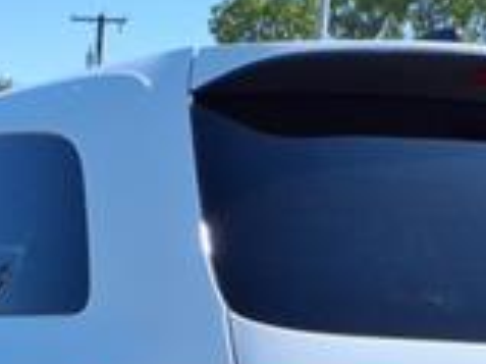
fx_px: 1529
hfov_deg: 18.1
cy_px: 551
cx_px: 257
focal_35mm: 109
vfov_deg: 12.8
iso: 40
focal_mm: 3.58
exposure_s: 1/1667
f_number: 1.9
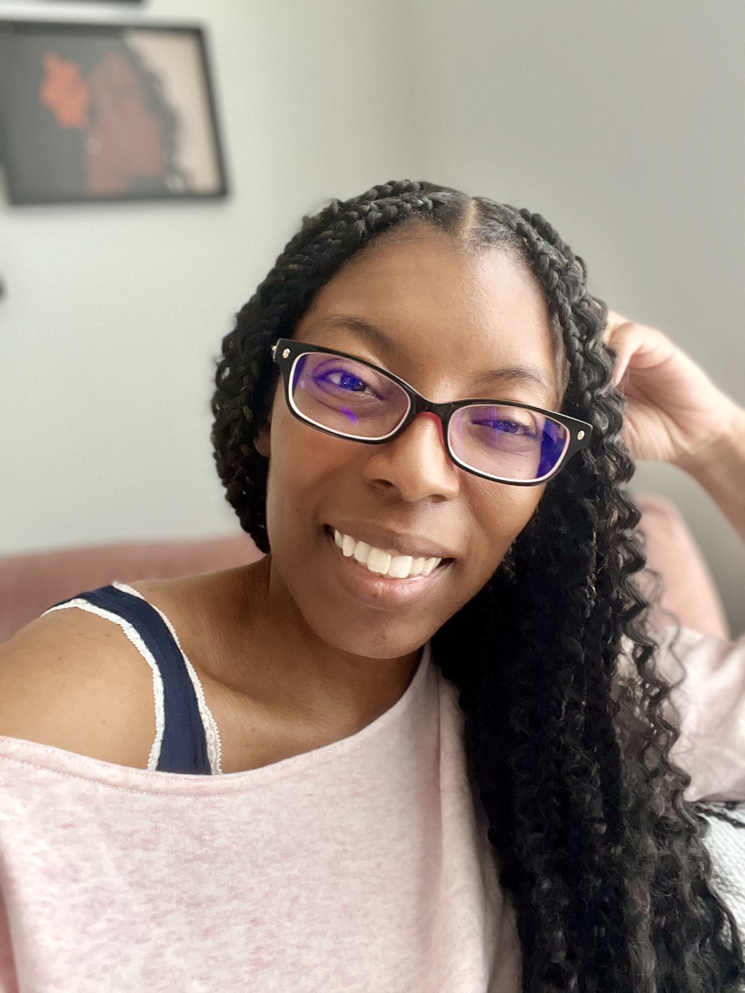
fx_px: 861
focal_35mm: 30
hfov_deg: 46.8
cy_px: 496
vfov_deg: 60.0
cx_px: 372
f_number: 2.2
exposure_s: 1/51
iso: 400
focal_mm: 2.71
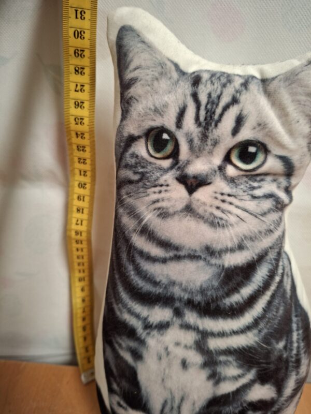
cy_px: 207
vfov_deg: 73.9
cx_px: 156
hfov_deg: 58.9
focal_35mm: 23
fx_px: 276
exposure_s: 1/33
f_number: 1.8
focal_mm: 5.54
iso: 320
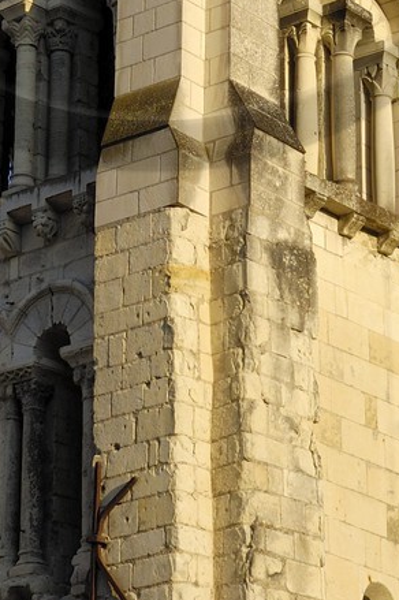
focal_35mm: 153
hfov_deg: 9.0
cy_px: -254
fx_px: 2547
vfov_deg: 12.8
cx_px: 156
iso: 100
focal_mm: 28
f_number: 10
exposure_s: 1/100
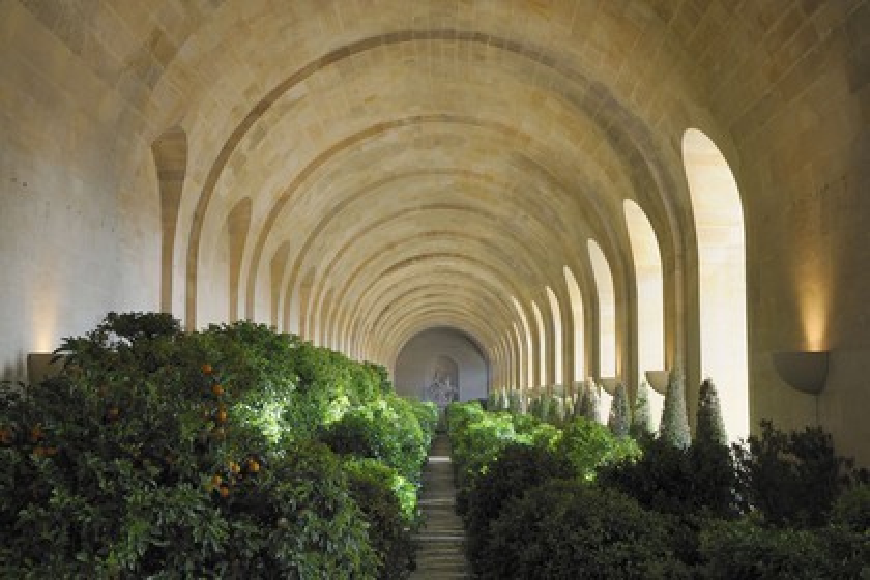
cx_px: 435
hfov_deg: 38.2
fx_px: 1257
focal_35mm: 52
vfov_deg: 26.0
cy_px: 290
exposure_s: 1/8
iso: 200
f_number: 9
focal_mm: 52
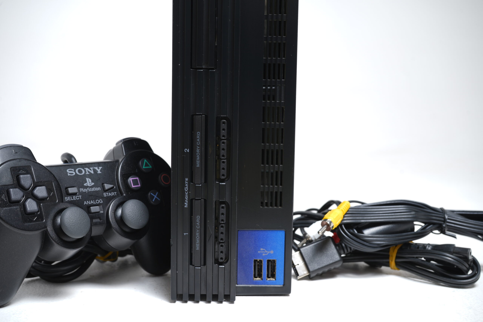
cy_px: 161
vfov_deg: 25.1
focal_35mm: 54
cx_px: 242
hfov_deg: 36.9
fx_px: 724
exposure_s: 1
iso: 64
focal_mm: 54
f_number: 9
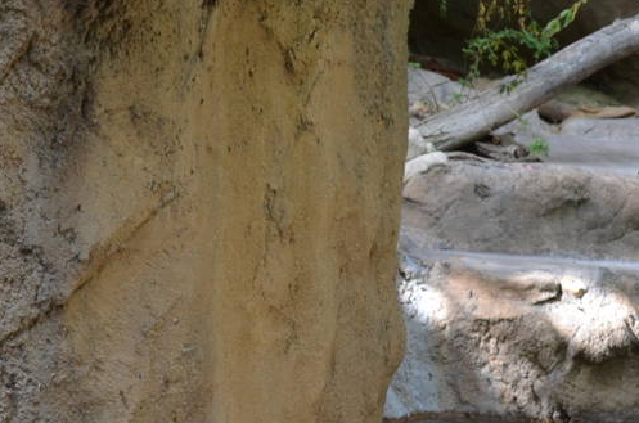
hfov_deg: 23.0
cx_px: 109
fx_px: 1541
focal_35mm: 87
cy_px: 220
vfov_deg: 15.6
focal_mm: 18
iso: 400
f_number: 5
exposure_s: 1/100
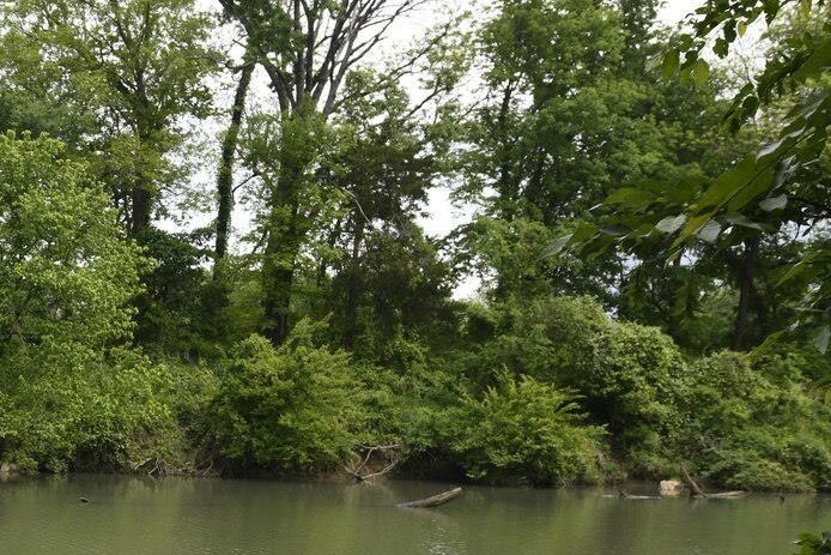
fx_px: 1362
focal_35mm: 59
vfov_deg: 22.7
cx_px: -182
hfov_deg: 29.0
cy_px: 444
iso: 64
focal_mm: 20
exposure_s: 1/160
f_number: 6.3
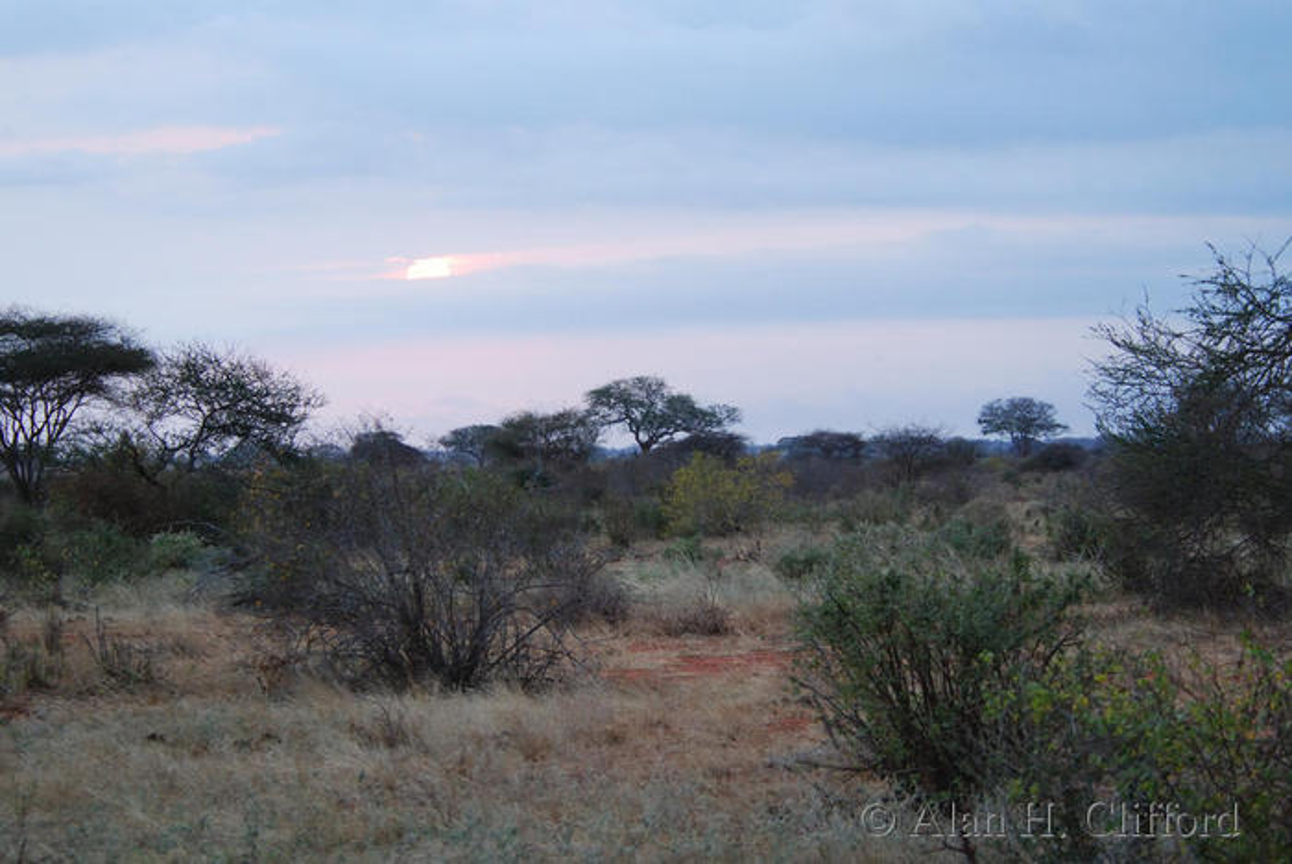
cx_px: 646
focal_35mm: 120
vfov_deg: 11.4
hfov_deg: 17.0
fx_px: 4310
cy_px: 432
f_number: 4.5
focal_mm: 80
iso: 1000
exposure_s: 1/200
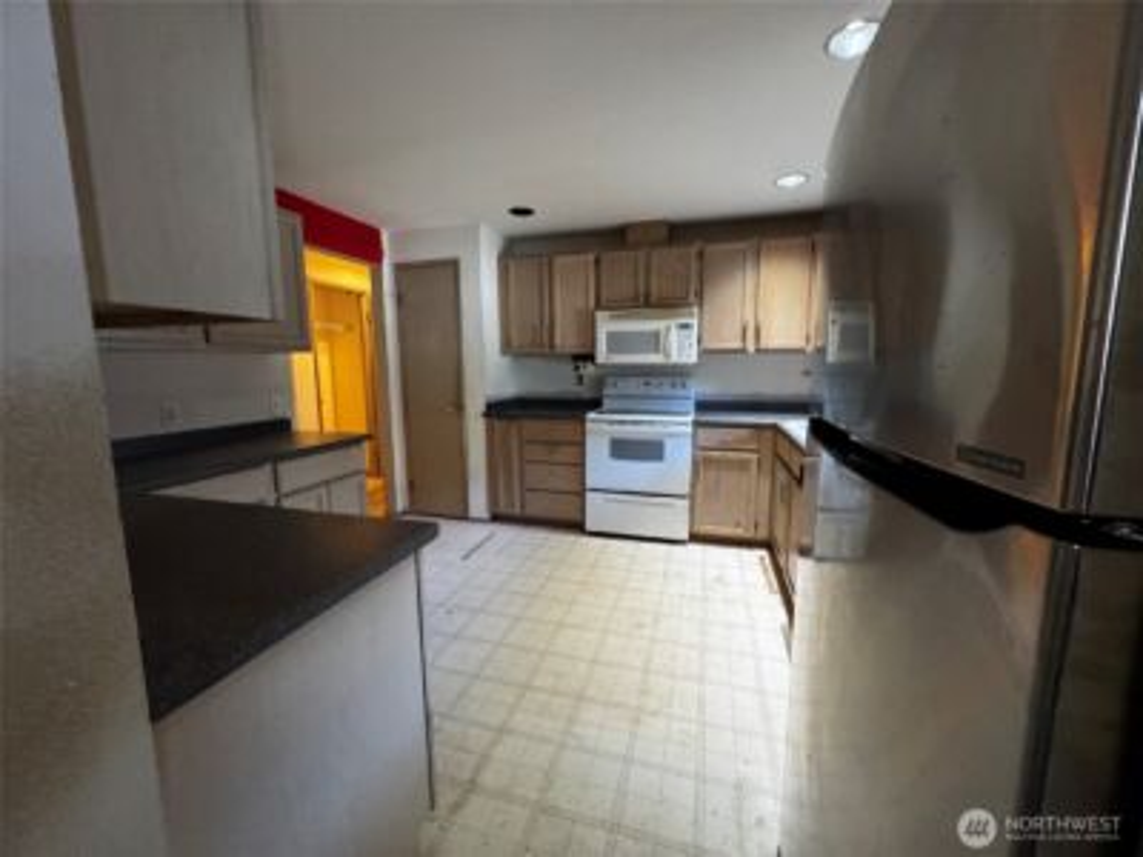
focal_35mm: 14
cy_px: 428
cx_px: 572
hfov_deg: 102.1
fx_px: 462
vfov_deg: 85.7
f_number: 2.2
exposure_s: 1/60
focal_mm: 2.22
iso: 640
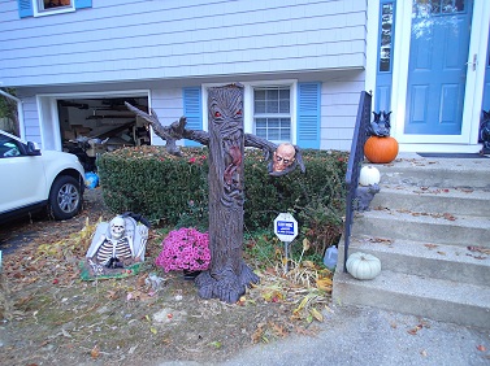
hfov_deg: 69.4
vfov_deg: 54.8
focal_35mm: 25
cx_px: 245
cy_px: 183
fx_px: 354
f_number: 2
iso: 125
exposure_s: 1/60
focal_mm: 4.5
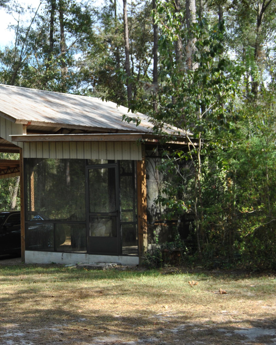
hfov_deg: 22.6
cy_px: 172
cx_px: 24
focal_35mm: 66
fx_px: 671
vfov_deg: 28.8
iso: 100
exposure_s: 1/160
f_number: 6.3
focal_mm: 31
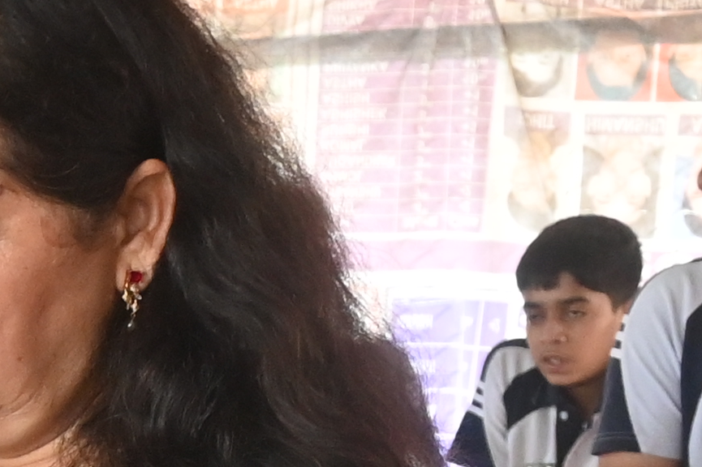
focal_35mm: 164
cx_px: -404
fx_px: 3201
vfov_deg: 7.6
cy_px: 1212
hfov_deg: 11.9
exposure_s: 1/125
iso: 1250
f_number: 3.5
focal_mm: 17
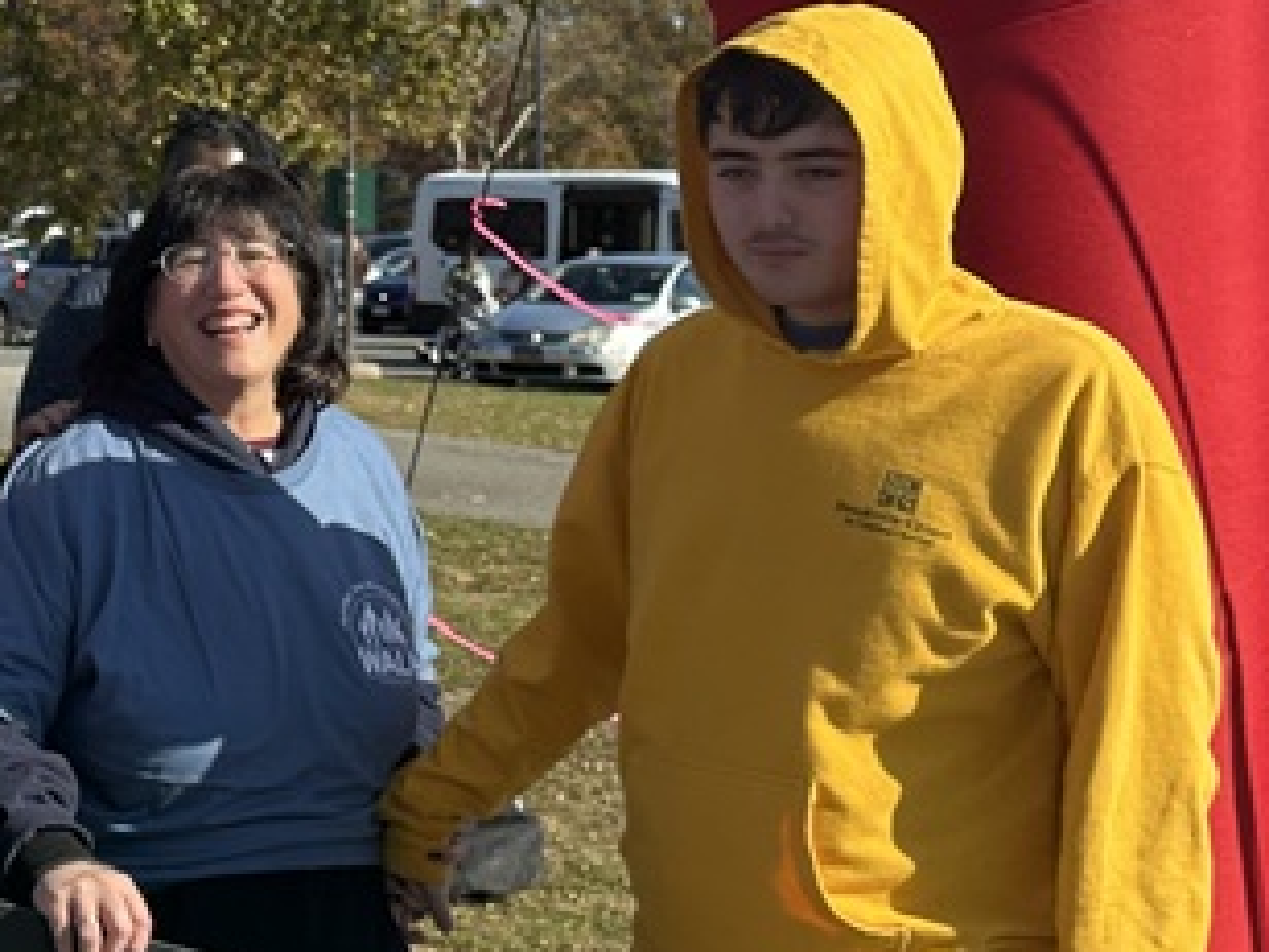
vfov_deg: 18.9
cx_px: -346
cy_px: 334
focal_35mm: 78
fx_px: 2859
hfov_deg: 22.6
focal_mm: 6.86
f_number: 1.78
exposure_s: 1/2967
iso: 80
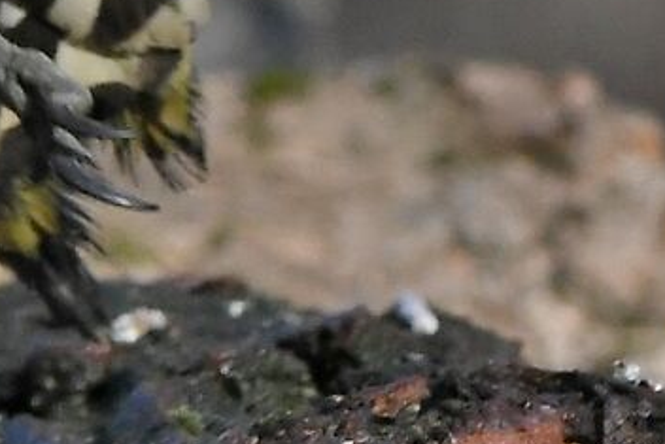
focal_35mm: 2046
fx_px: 37808
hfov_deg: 1.0
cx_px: -251
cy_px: -452
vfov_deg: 0.7
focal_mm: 200
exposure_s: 1/4000
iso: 2000
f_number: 9
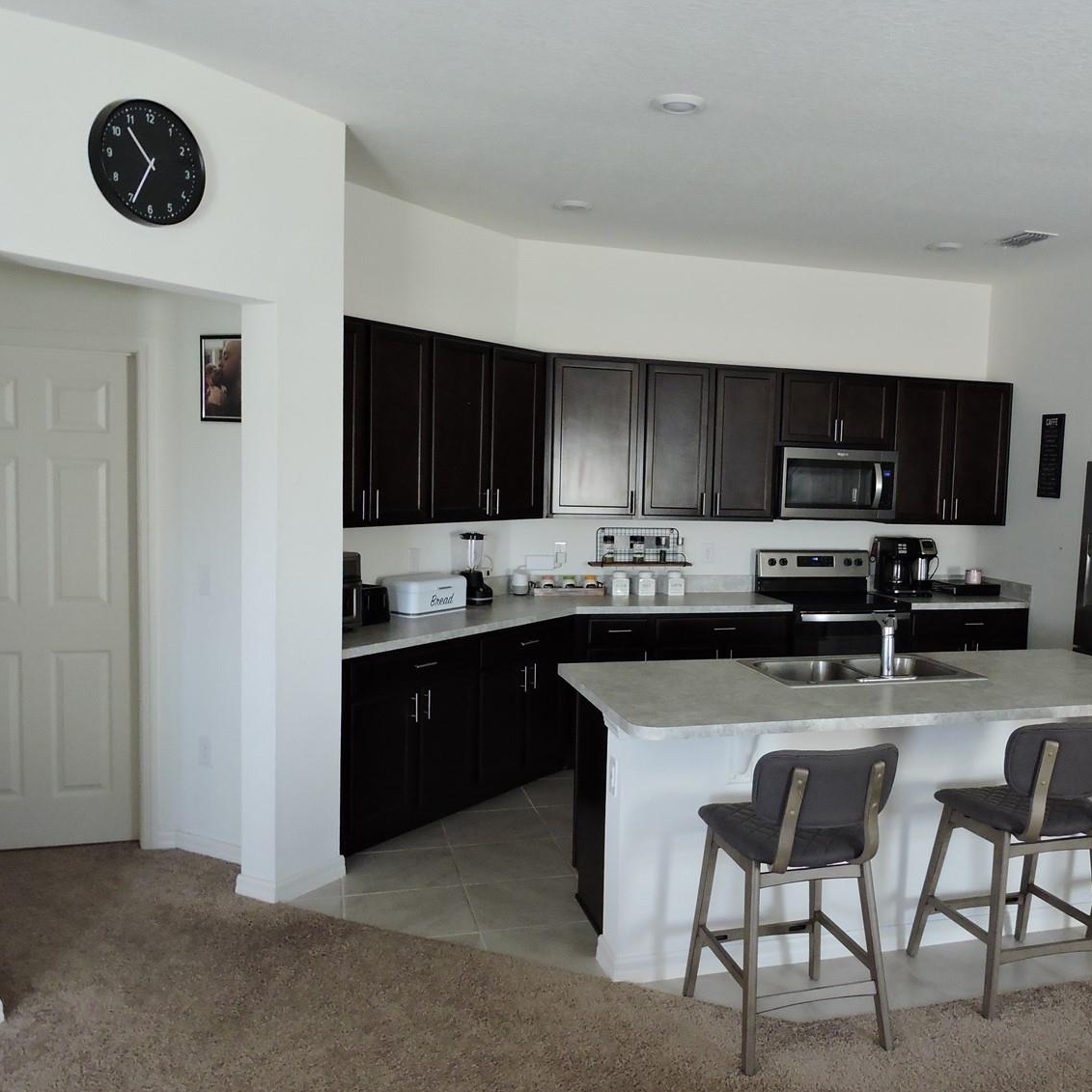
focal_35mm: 30
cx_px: 694
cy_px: 557
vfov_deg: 54.0
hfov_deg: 53.3
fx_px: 1071
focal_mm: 4.3
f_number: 3.3
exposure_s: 1/15
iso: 400
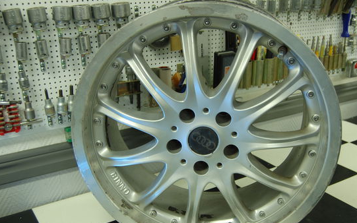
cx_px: 187
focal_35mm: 42
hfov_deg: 47.6
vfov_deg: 30.8
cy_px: 130
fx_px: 405
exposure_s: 1/10
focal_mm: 23
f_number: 4.5
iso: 200
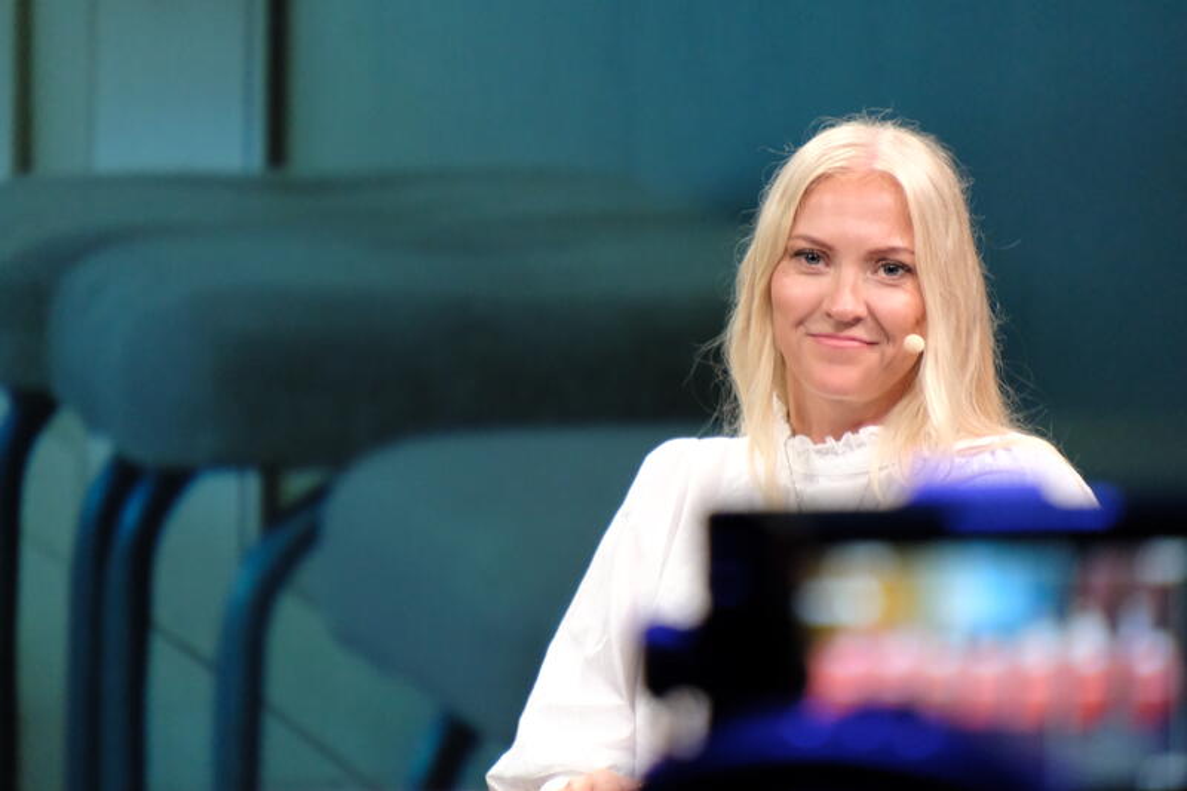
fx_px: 14833
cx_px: 594
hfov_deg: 4.6
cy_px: 396
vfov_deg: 3.1
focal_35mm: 450
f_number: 6.3
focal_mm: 300
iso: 5000
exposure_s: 1/60
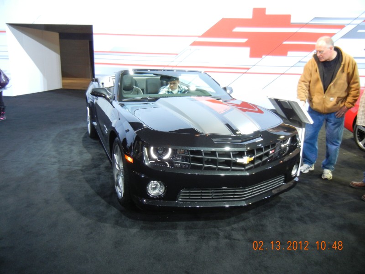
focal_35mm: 30
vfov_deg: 46.8
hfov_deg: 60.0
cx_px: 182
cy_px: 137
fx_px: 316
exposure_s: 1/41.4
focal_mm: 5.4
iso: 400
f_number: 3.5
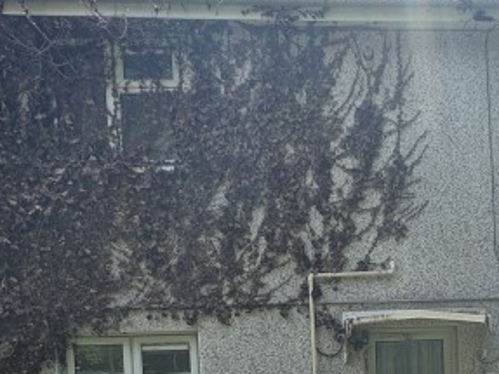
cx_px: 421
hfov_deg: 36.5
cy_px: 409
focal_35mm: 50
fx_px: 720
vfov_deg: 26.8
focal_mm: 2.22
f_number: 2.2
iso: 40
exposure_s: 1/515
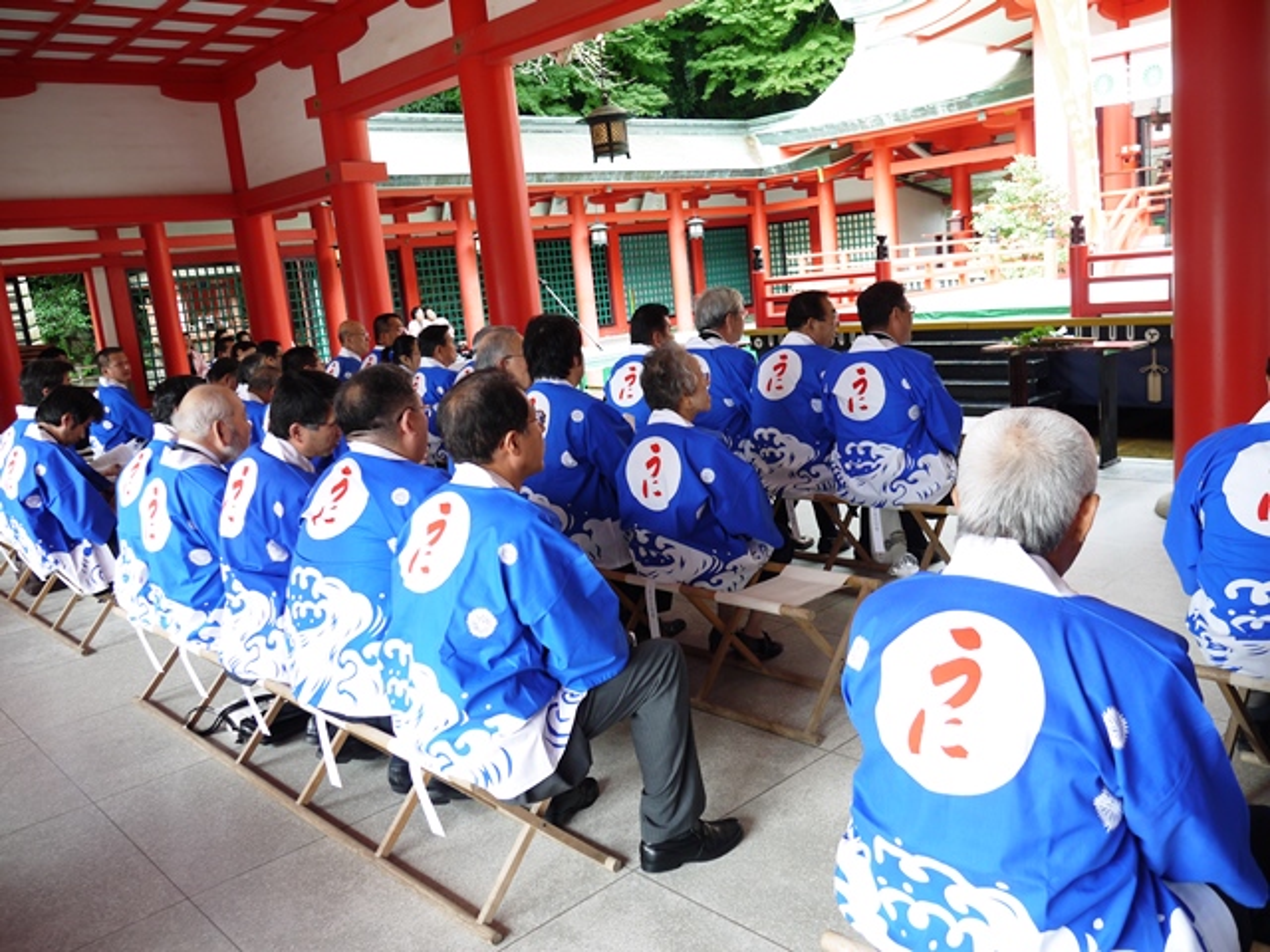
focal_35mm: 28
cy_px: 476
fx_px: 1027
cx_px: 635
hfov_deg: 63.4
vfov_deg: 49.7
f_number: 4
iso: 200
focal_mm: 14
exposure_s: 1/60
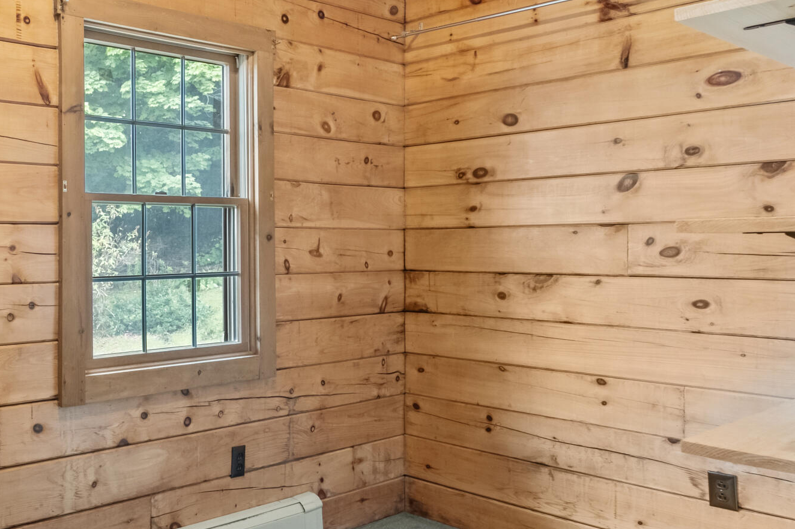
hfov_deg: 47.4
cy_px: 255
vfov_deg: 38.9
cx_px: 20
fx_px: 751
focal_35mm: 34
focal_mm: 9.7
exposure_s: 1/2.5
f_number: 8
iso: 500
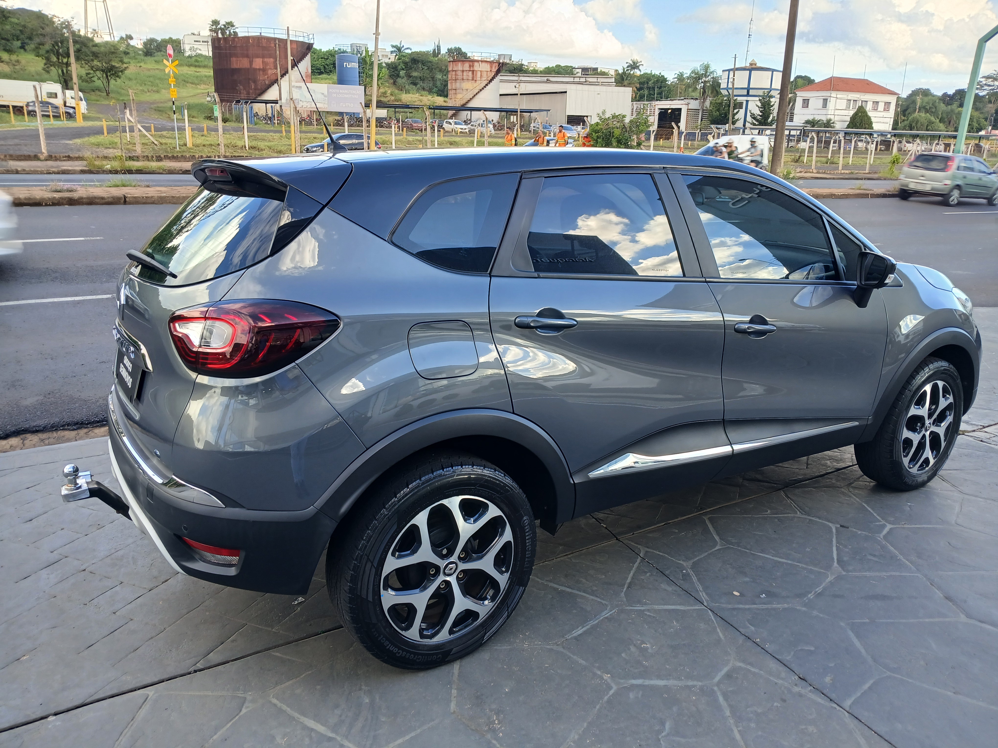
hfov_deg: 67.3
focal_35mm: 26
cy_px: 374
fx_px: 750
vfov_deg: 53.1
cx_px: 499
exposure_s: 1/120
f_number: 1.8
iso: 40
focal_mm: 3.98
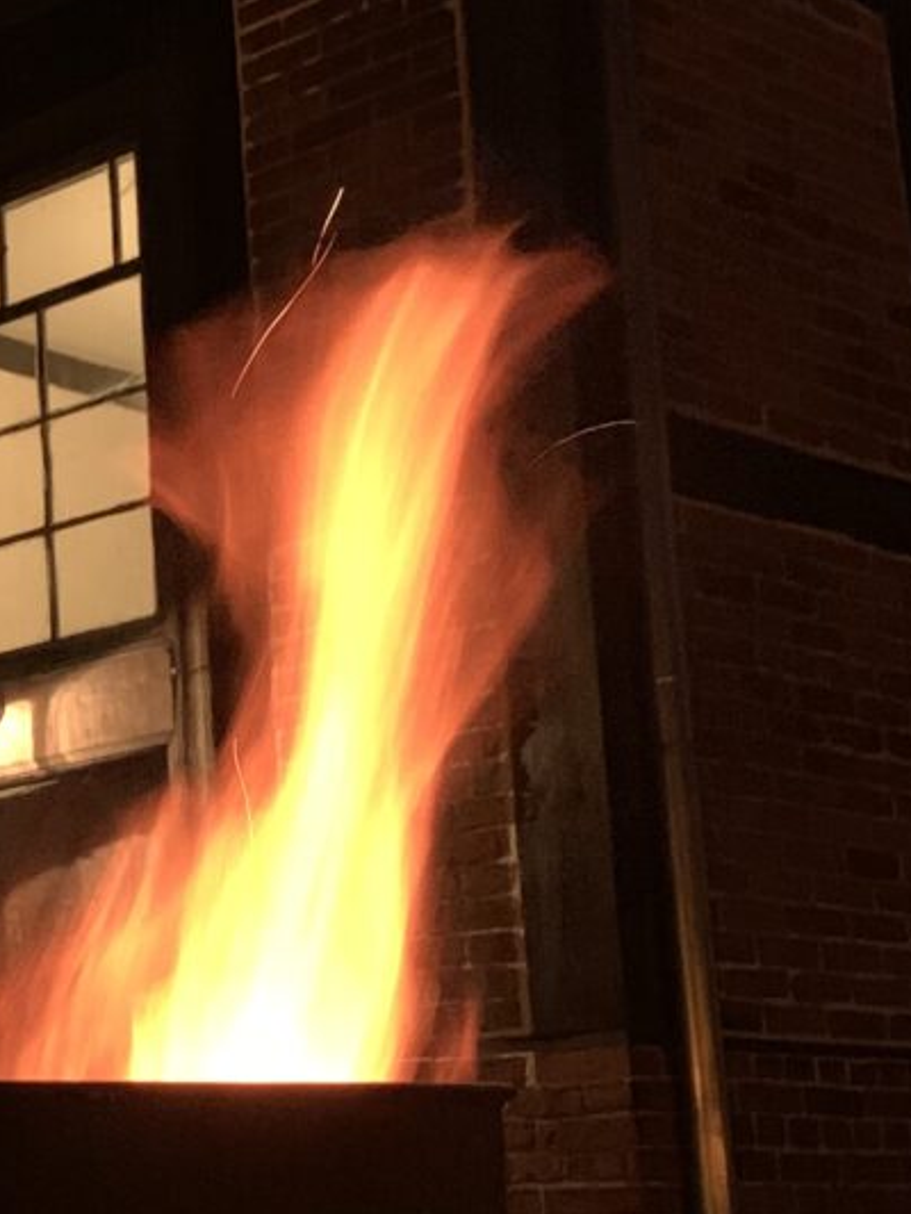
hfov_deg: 17.5
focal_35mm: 78
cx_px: -330
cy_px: 747
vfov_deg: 25.0
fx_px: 2736
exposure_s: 1/17
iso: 800
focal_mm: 4.25
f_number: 1.8
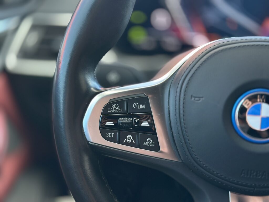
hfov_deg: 39.7
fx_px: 373
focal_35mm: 48
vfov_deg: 30.3
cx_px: 134
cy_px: 101
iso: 100
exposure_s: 1/105
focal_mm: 6.86
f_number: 1.78
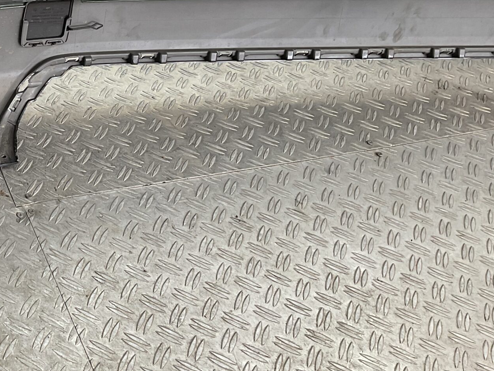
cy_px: 74
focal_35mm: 59
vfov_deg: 24.4
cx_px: 2
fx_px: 842
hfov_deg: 30.4
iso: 20
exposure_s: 1/100
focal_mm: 3
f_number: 1.8
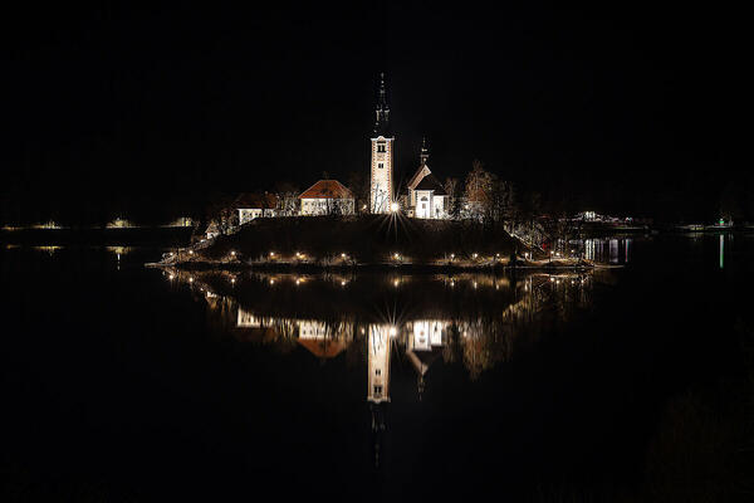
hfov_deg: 10.3
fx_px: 4189
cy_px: 252
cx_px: 377
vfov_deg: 6.9
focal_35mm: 200
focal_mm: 200
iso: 100
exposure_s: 67
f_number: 9
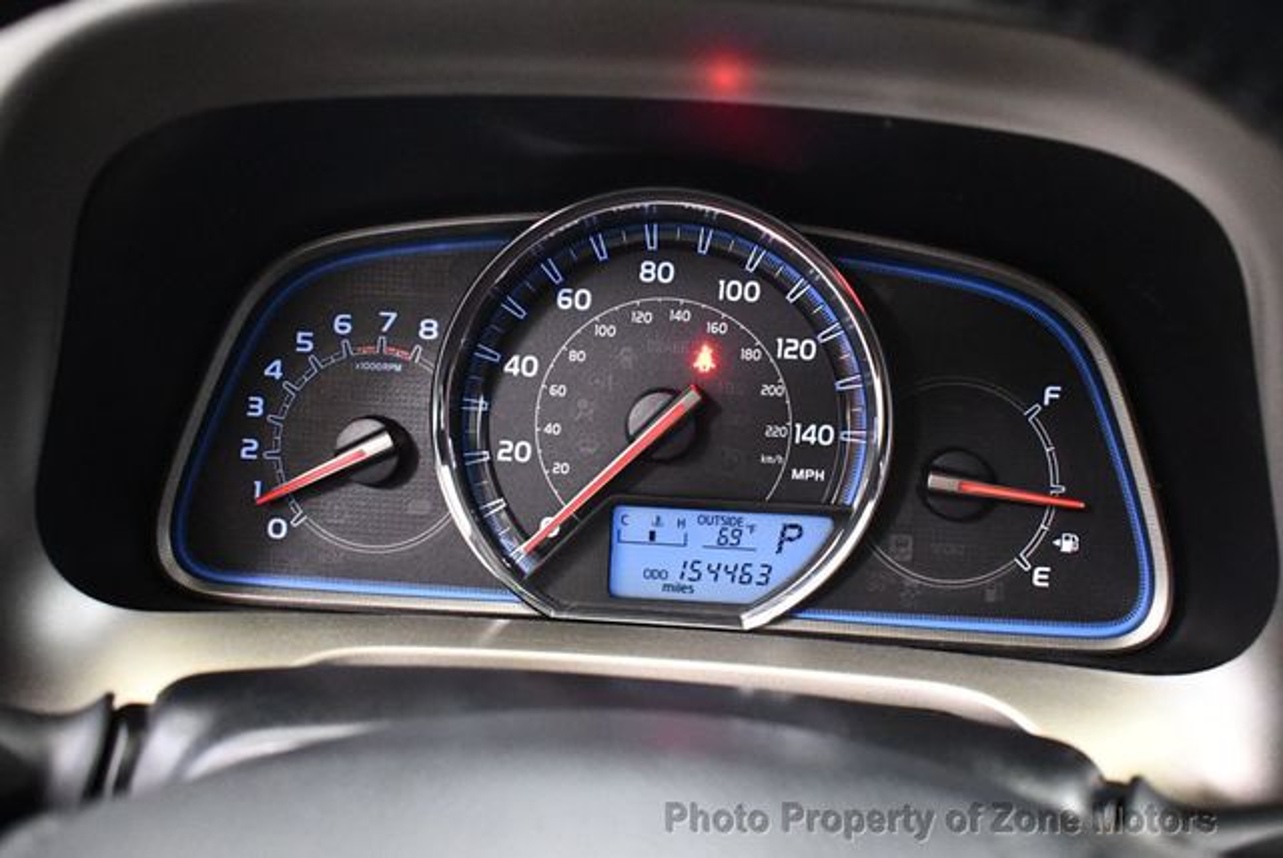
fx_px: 1284
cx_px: 642
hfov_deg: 53.1
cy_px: 429
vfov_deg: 36.9
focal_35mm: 36
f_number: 3.5
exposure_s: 1/60
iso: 5000
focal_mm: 18
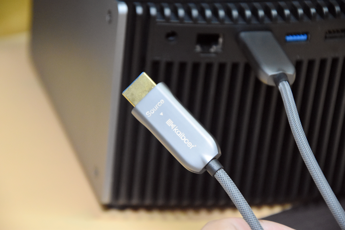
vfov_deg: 8.7
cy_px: 115
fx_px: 1509
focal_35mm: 158
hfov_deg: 13.0
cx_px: 172
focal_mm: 105
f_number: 5.6
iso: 3200
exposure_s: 1/50
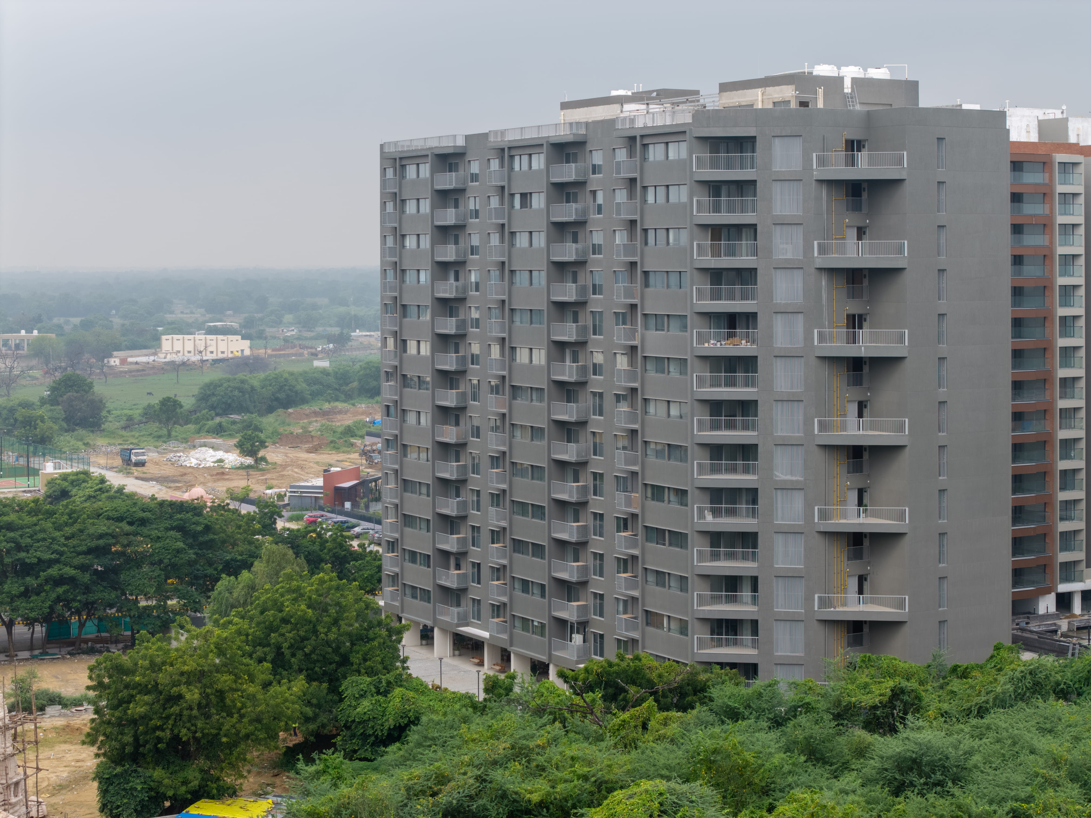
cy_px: 409
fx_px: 2206
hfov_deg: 27.8
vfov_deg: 21.0
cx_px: 546
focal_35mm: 70
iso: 110
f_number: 2.8
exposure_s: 1/500
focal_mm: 19.35
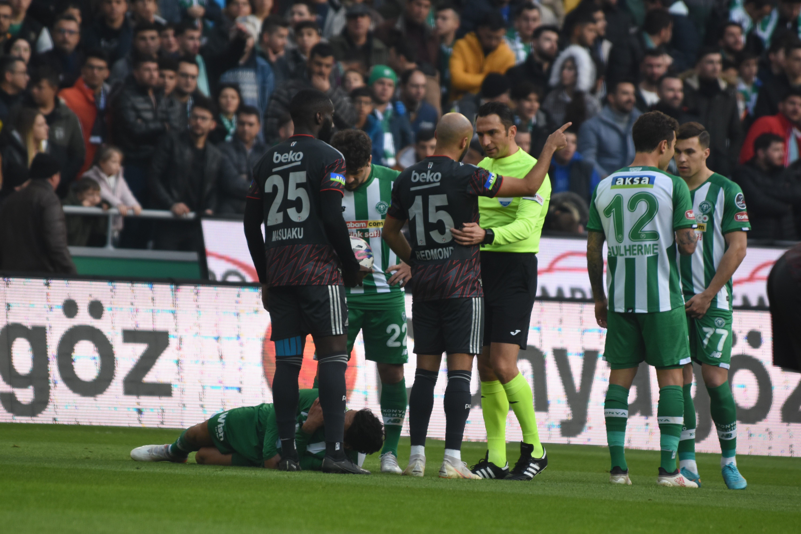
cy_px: 267
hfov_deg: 3.4
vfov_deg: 2.3
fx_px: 13349
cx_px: 400
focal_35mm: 600
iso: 1000
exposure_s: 1/800
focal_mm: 400
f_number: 5.6
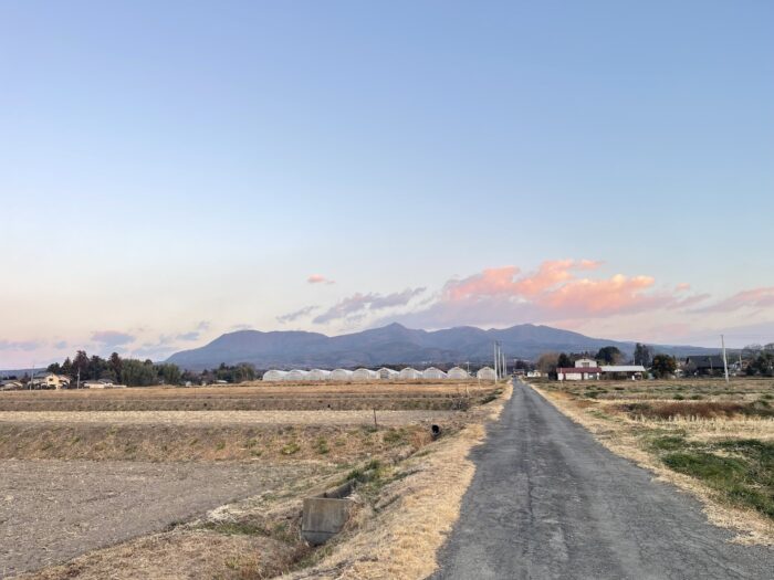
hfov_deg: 69.4
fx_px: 559
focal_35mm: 25
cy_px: 290
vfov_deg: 54.9
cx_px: 387
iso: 40
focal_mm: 5.1
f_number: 1.6
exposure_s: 1/121
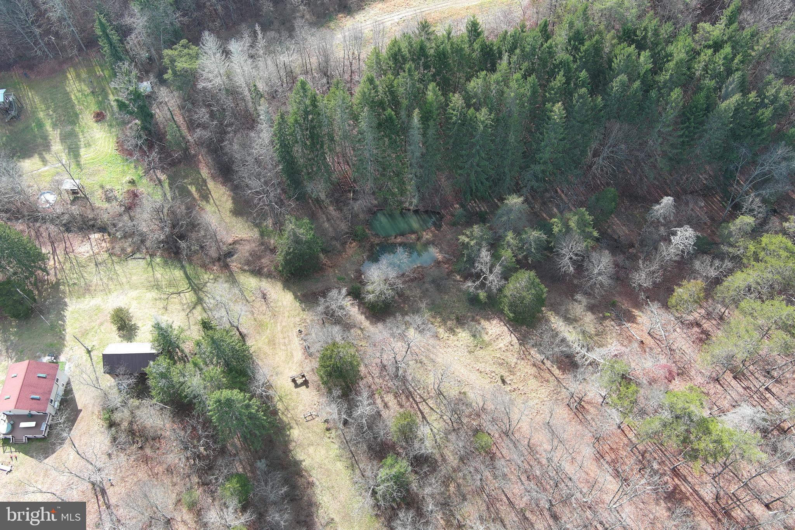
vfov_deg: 45.0
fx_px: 640
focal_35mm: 29
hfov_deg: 63.7
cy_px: 265
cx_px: 398
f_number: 2.8
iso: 100
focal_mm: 10.57
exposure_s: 1/188
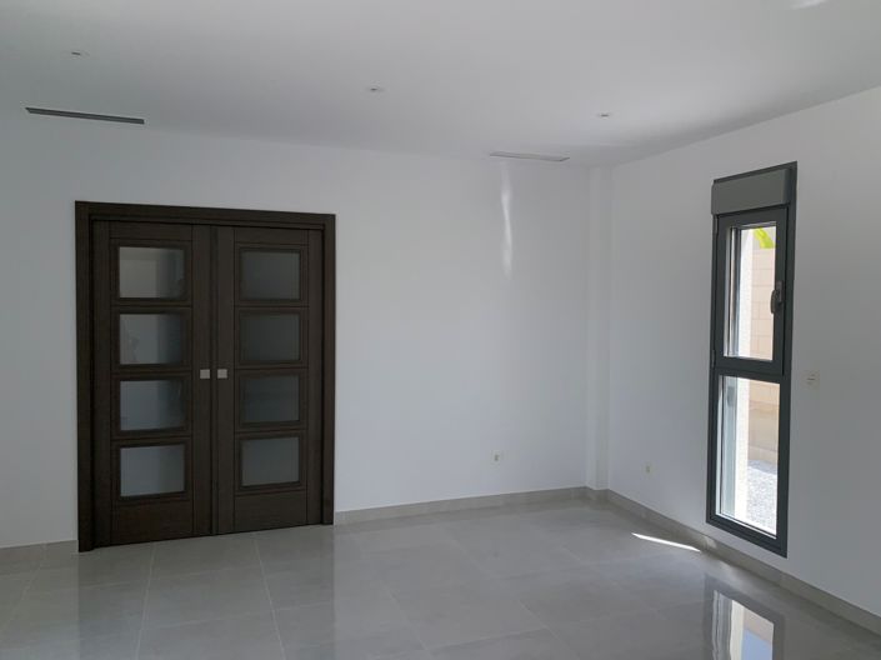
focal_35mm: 26
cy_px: 330
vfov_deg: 53.0
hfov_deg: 67.3
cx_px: 440
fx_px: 661
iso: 25
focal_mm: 4.25
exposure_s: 1/1266
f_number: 1.8
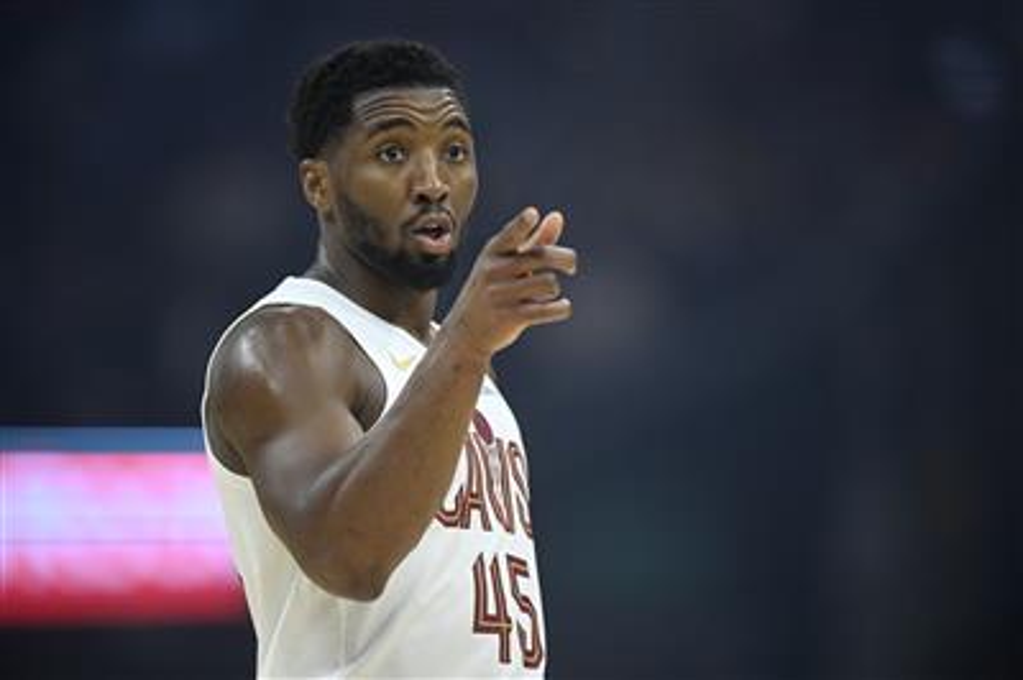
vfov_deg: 3.4
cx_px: 512
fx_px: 11357
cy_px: 340
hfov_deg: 5.2
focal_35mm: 400
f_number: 2.8
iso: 3200
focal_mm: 400
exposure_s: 1/2000
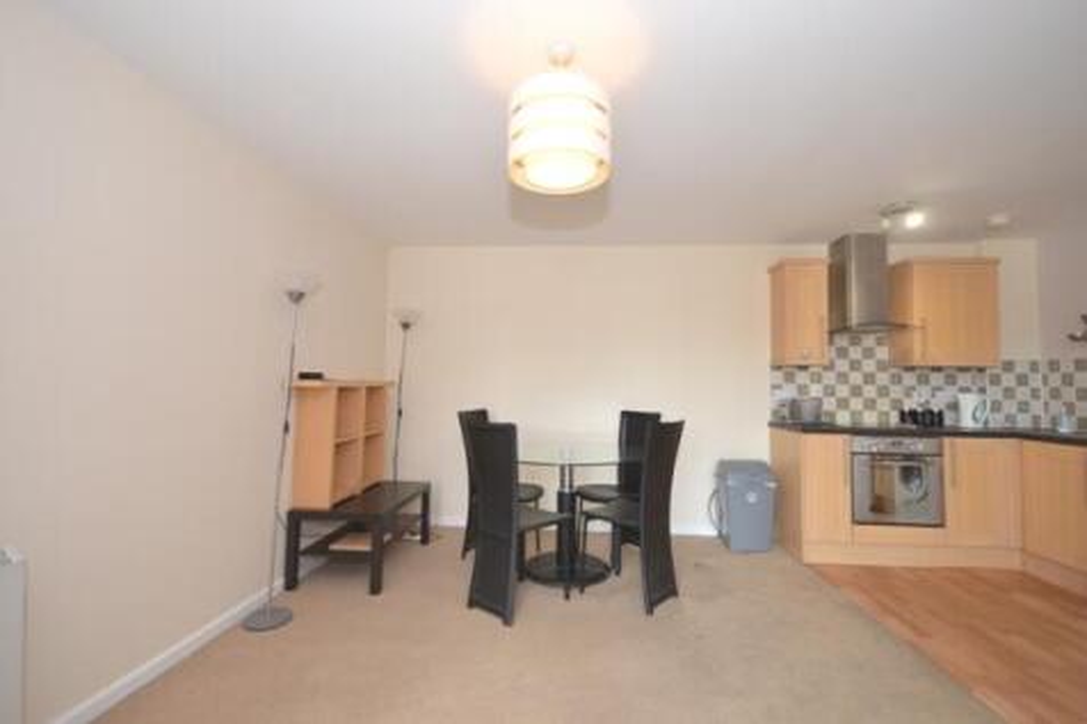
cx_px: 544
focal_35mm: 15
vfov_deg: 77.3
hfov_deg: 100.4
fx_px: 453
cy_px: 362
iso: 400
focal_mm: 10
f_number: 4.5
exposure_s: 1/80
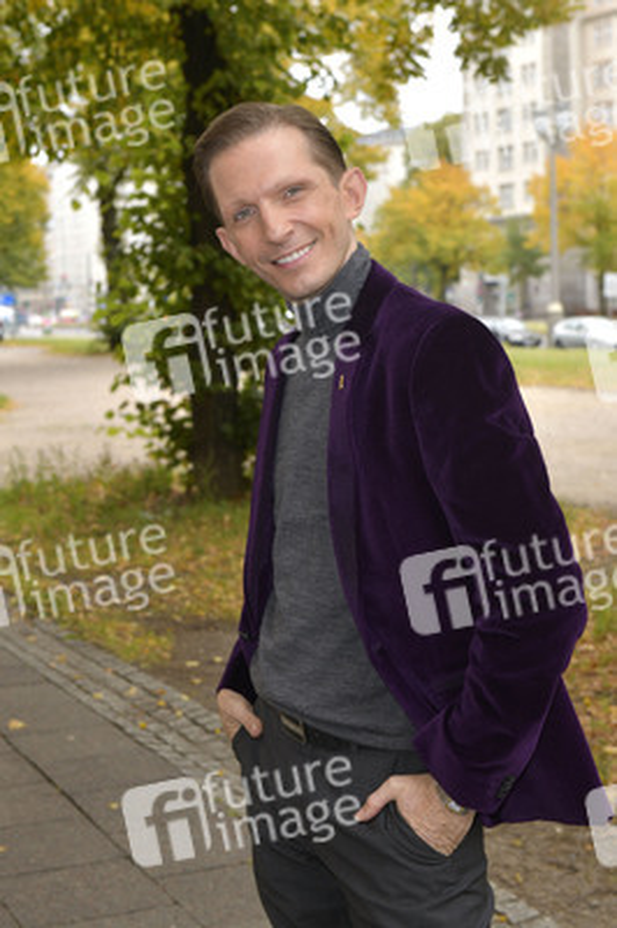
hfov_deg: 24.6
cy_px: 464
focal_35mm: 55
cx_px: 308
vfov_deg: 36.3
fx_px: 1416
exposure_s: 1/200
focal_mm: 55
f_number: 6.3
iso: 250
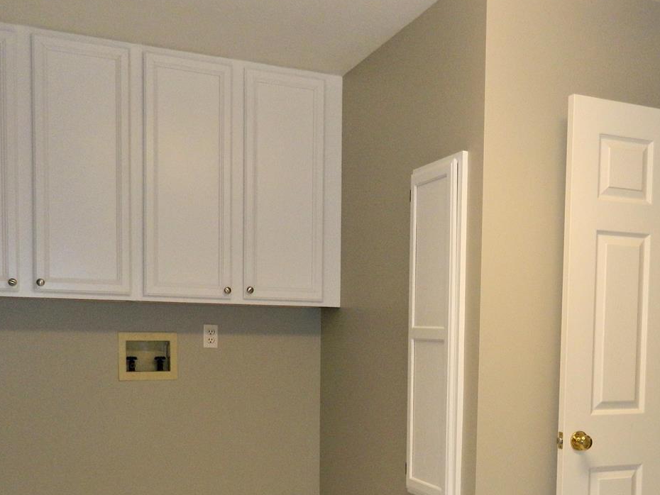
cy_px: 393
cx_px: 461
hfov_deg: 43.0
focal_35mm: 43
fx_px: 820
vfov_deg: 32.7
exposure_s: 1/30
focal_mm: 4.5
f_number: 3.1
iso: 200
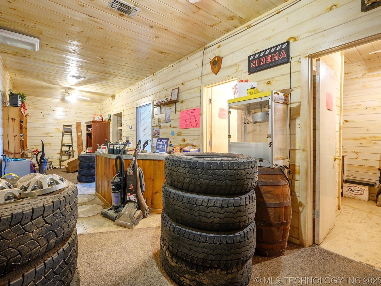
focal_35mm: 16
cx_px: 157
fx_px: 176
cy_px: 139
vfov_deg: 78.1
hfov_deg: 93.6
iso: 250
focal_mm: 14
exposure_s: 3
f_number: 9
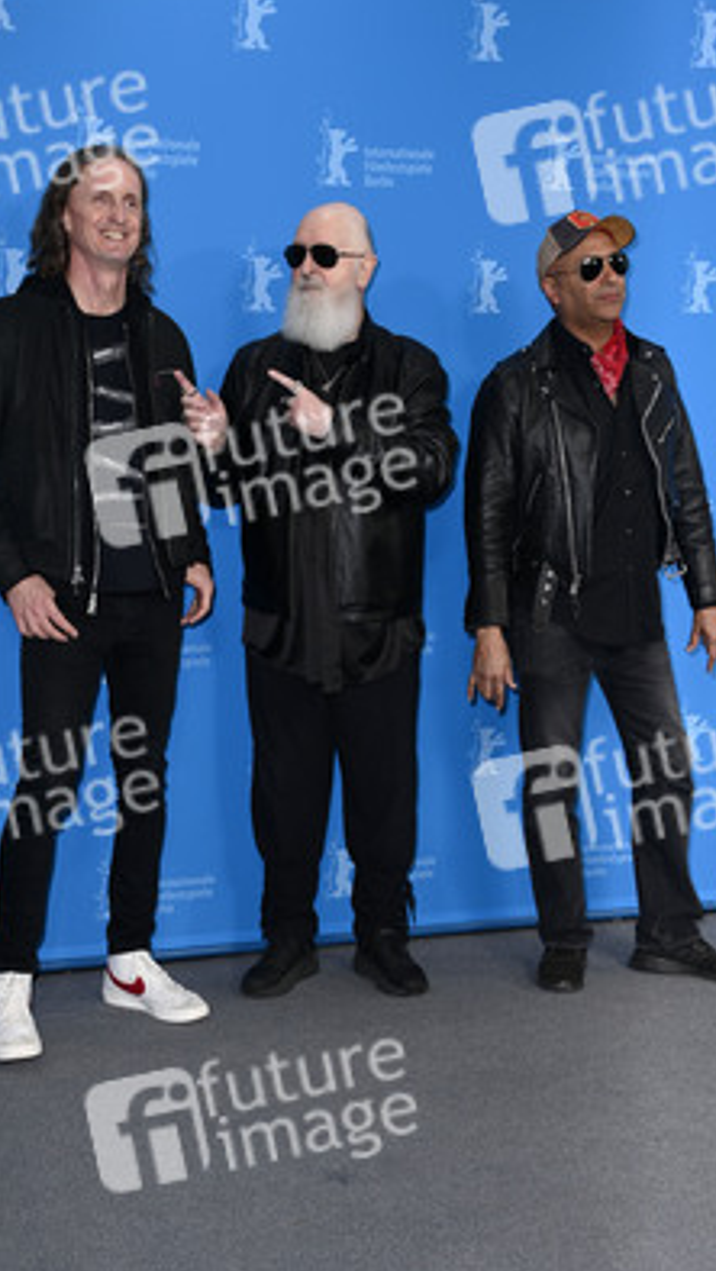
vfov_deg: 40.6
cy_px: 632
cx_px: 345
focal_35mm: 51
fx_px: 1719
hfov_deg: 23.5
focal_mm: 48
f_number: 5.6
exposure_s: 1/250
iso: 1000
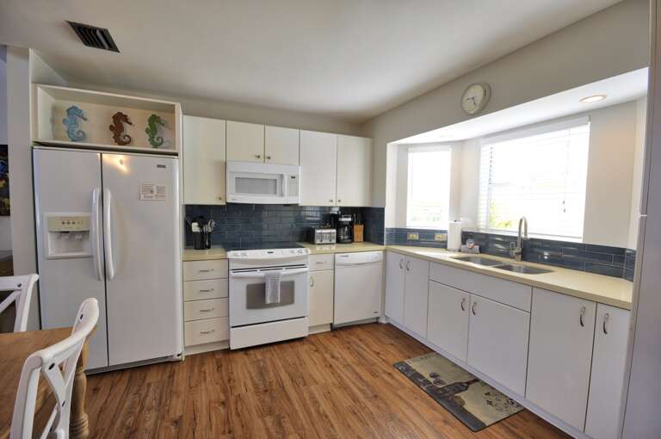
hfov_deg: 100.5
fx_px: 275
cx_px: 330
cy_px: 220
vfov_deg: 77.2
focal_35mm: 15
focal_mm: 10
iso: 400
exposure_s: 1/60
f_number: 8
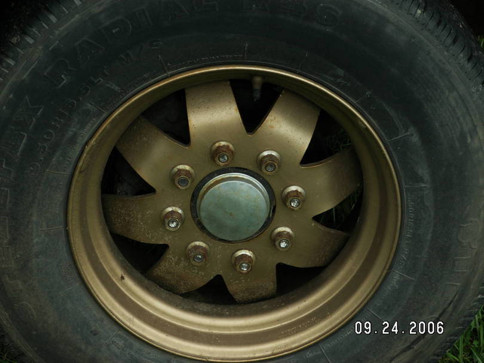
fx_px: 1832
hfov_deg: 15.0
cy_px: 182
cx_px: 242
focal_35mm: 131
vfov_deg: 11.3
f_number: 5
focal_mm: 21.47
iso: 50
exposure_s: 1/60
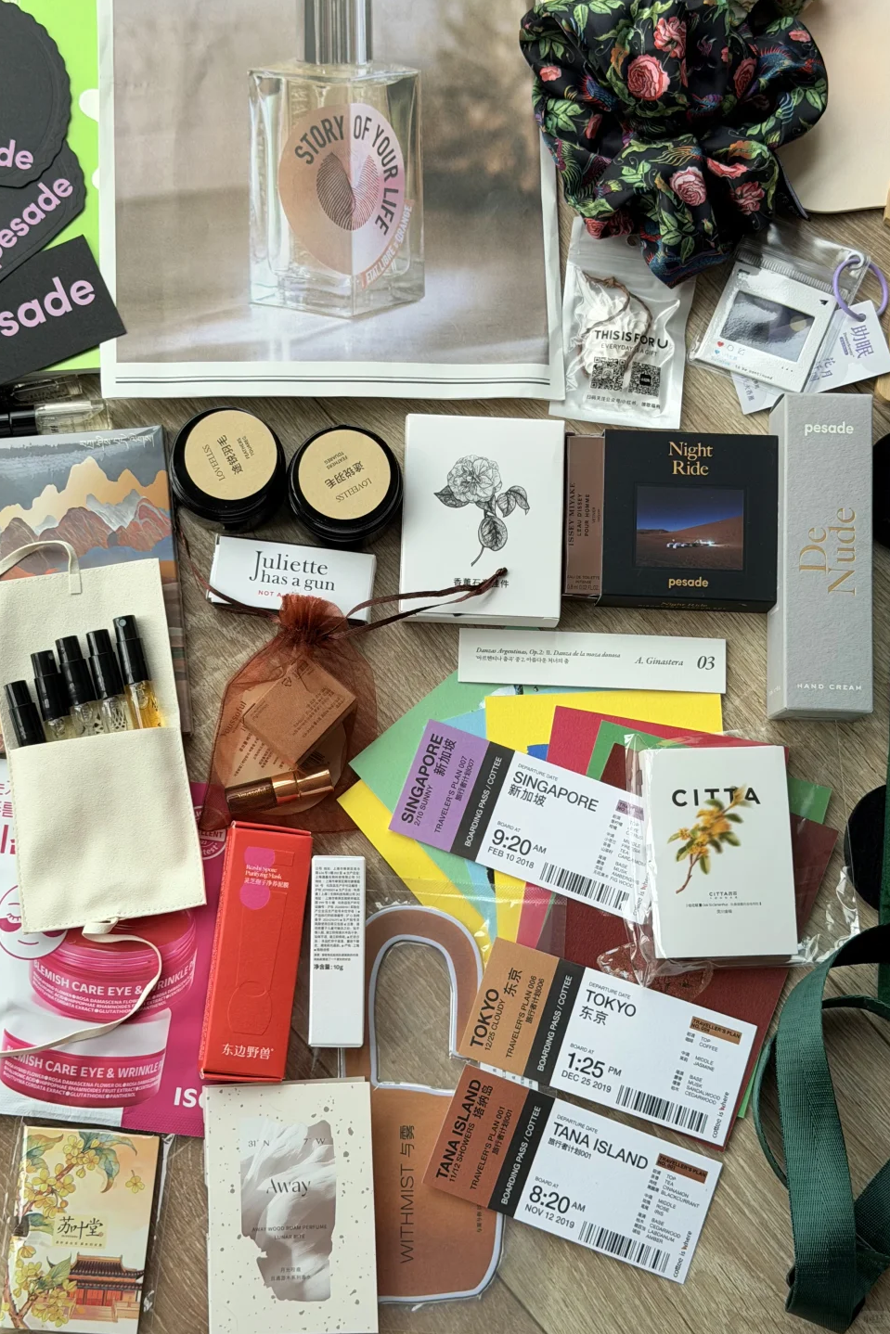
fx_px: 1854
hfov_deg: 27.0
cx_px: 399
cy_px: 667
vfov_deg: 39.6
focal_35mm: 50
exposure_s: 1/478
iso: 64
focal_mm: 6.76
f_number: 1.78
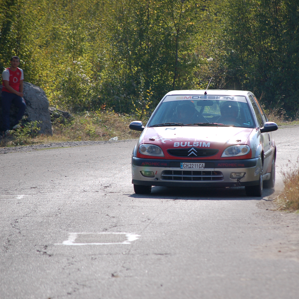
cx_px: 189
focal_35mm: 336
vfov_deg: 5.2
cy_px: 150
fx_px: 3280
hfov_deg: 5.2
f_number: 5.6
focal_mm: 175
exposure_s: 1/1000
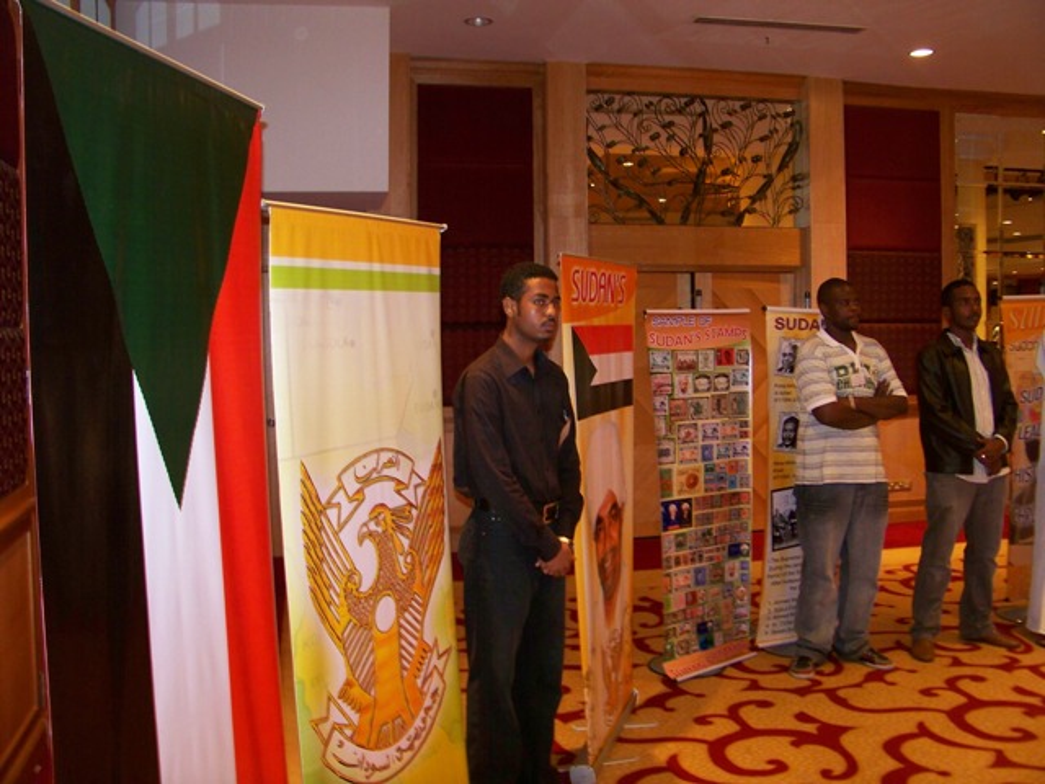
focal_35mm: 33
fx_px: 996
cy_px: 392
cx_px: 522
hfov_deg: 55.4
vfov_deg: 42.9
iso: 200
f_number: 2.8
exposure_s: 1/8
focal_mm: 5.85
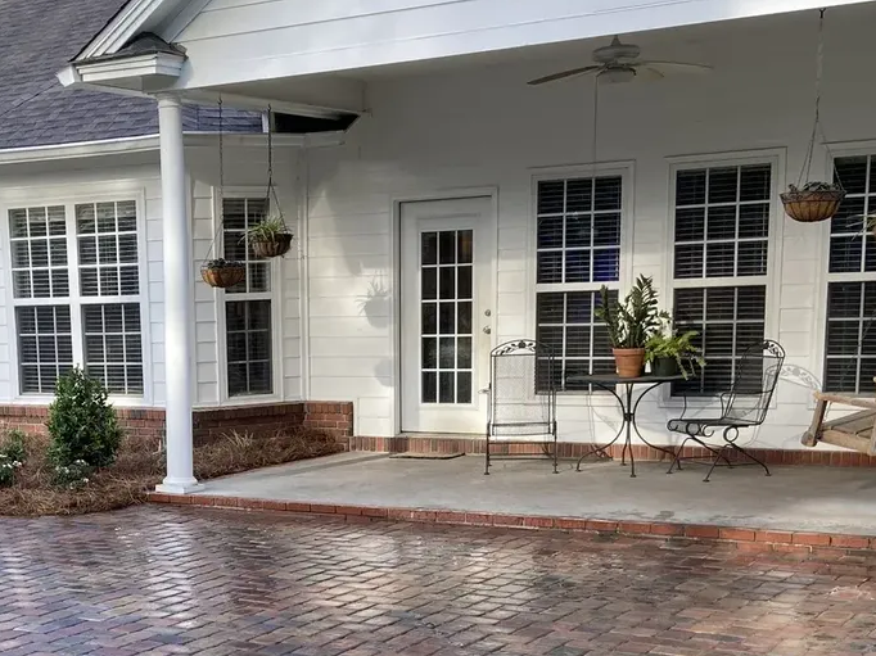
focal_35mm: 61
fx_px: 1543
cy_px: 570
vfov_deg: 23.5
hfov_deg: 31.0
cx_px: 193
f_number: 1.8
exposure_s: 1/122
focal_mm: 4.25
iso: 40
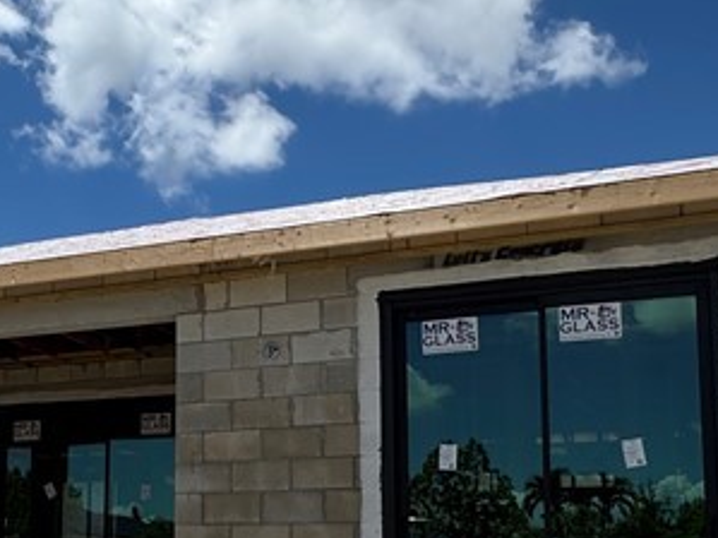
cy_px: 456
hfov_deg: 38.6
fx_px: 995
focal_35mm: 48
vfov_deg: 29.3
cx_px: 173
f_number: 2.2
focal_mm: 2.22
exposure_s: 1/2415
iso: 50
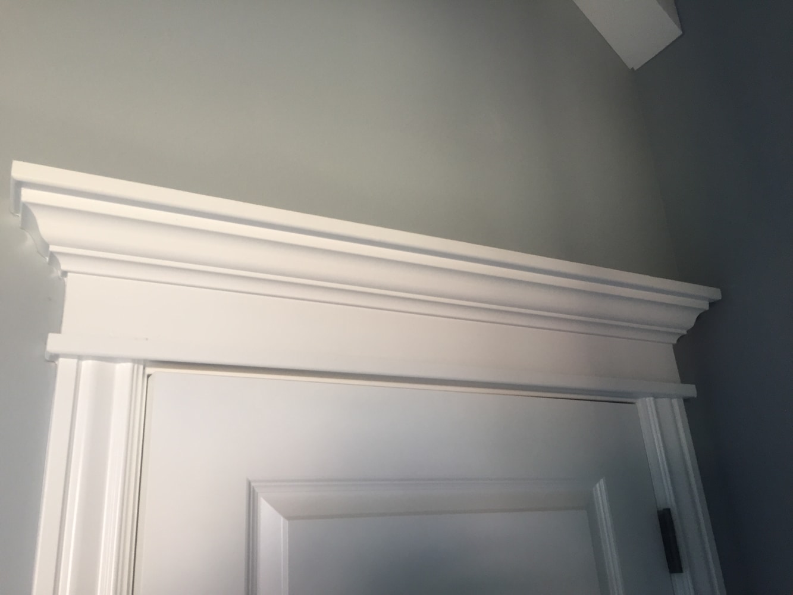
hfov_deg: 61.7
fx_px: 664
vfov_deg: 48.2
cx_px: 396
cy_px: 298
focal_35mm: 29
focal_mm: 4.15
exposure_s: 1/30
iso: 64
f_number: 2.2
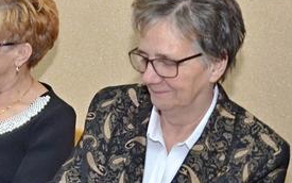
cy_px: 51
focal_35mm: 93
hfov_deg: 20.0
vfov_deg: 14.0
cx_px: -106
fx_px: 744
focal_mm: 21
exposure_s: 1/125
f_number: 3.8
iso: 800
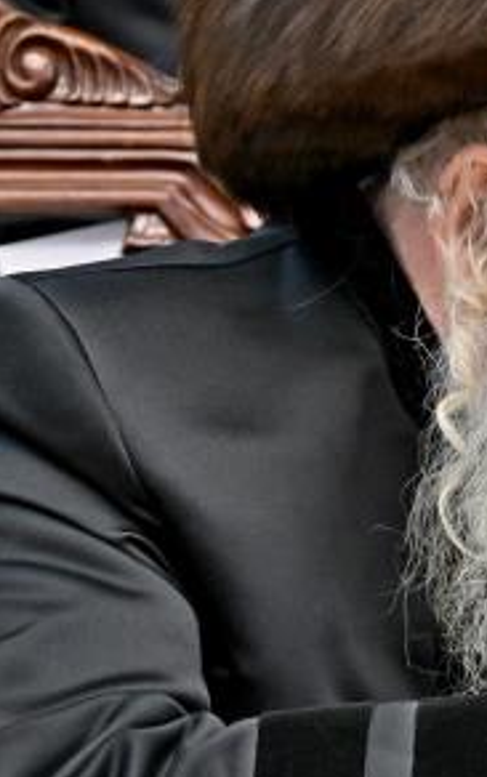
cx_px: 1102
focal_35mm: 393
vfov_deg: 5.3
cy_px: 339
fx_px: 8329
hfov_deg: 3.3
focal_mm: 110
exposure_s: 1/250
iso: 1000
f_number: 4
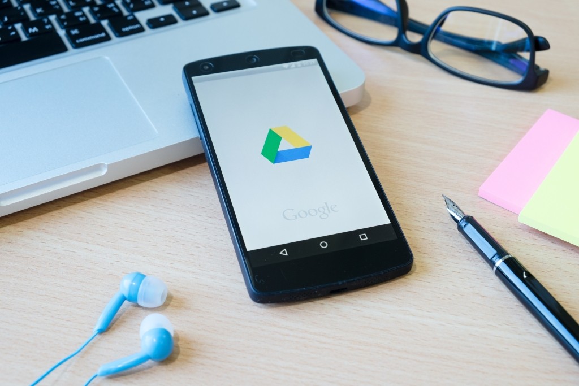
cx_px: 290
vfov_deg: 27.5
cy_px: 193
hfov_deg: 40.3
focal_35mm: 49
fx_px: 788
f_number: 6.4
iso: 400
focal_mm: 32.9
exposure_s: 1/15
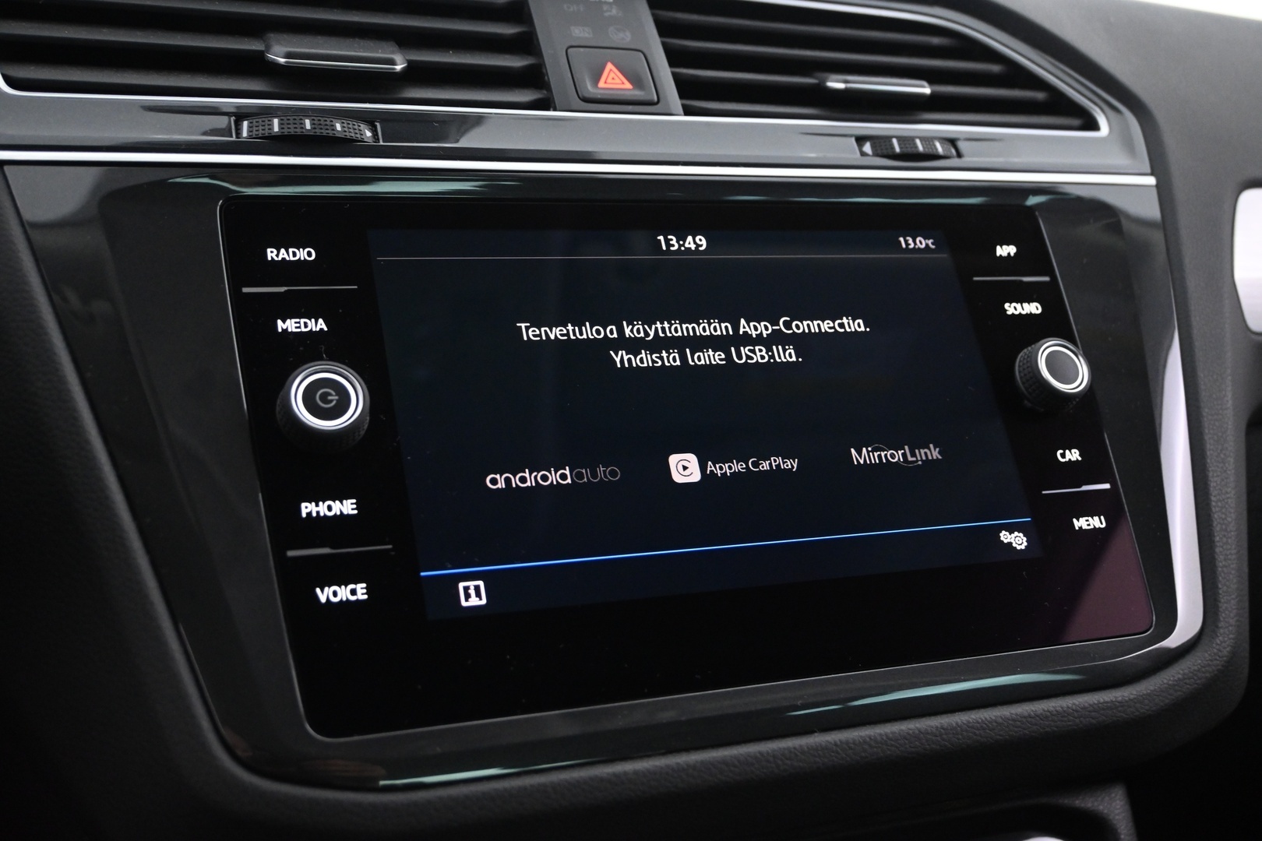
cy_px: 420
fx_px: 1288
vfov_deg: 36.2
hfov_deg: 52.2
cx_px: 631
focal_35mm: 37
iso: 2500
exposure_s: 1/20
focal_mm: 24.5
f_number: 4.2
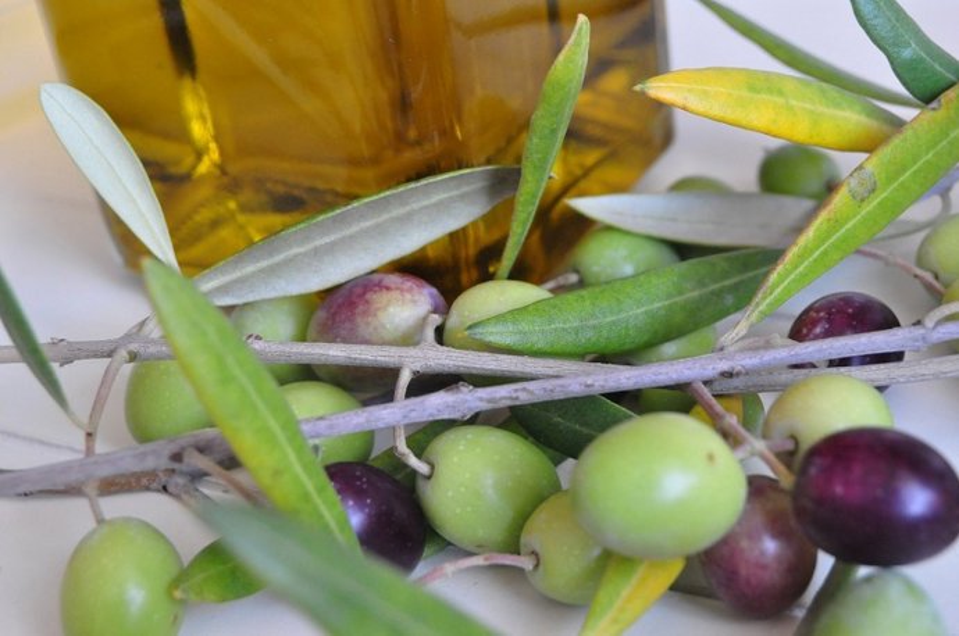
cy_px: 318
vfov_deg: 19.7
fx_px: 1835
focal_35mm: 69
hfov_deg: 29.3
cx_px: 480
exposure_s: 1/40
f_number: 9
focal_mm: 46
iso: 2000
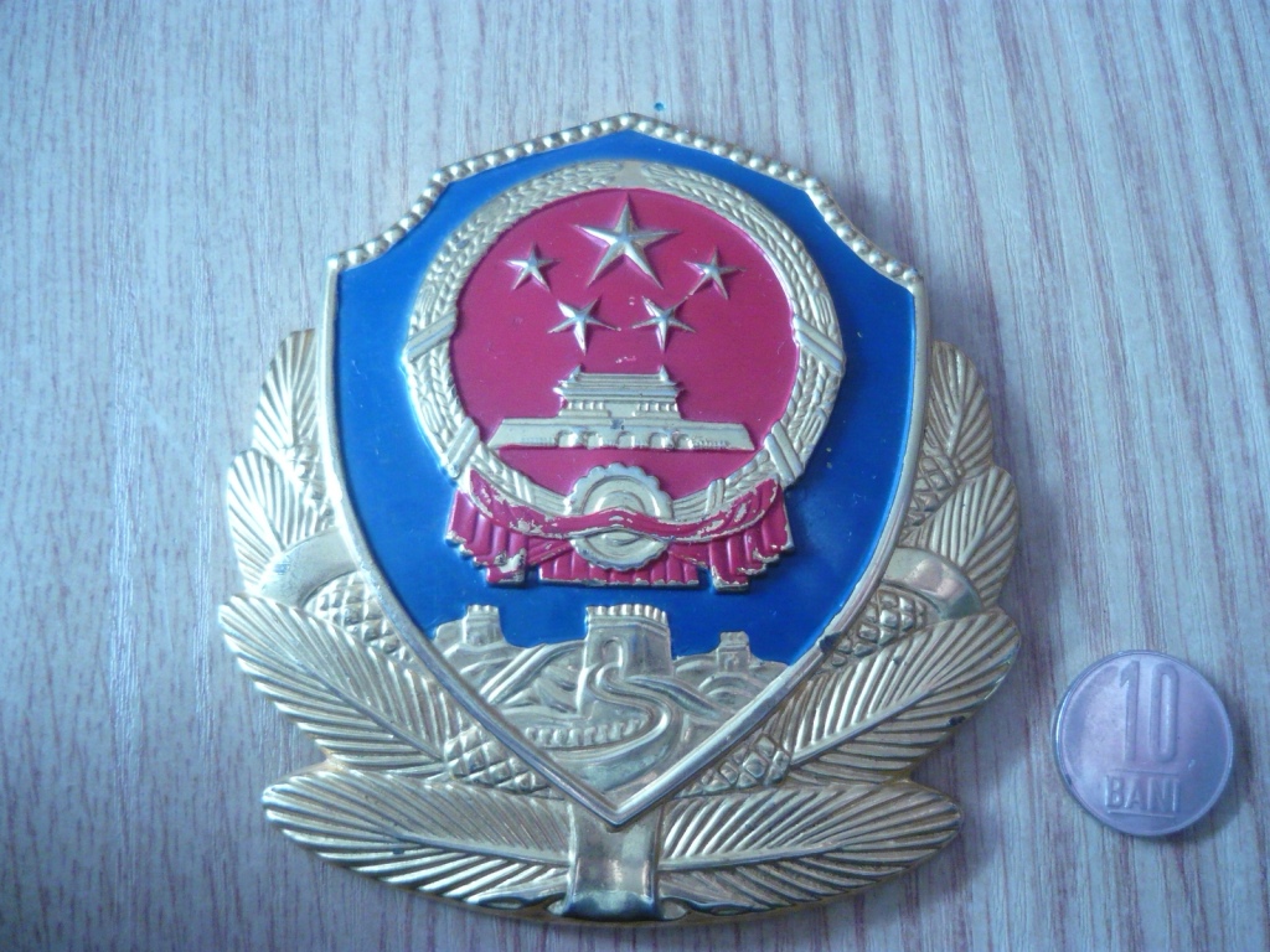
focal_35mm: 33
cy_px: 476
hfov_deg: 55.4
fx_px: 1211
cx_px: 635
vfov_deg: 42.9
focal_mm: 5.5
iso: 400
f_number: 2.8
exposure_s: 1/25
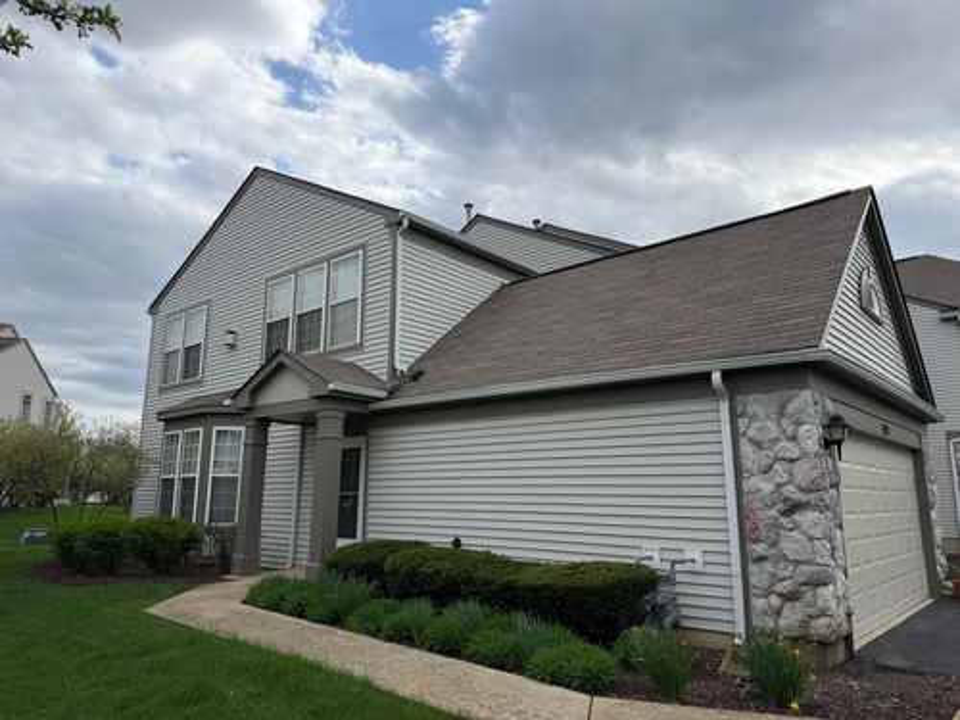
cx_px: 480
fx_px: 666
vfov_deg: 56.8
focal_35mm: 24
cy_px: 360
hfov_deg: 71.6
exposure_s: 1/4167
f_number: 1.78
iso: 80
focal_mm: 6.76
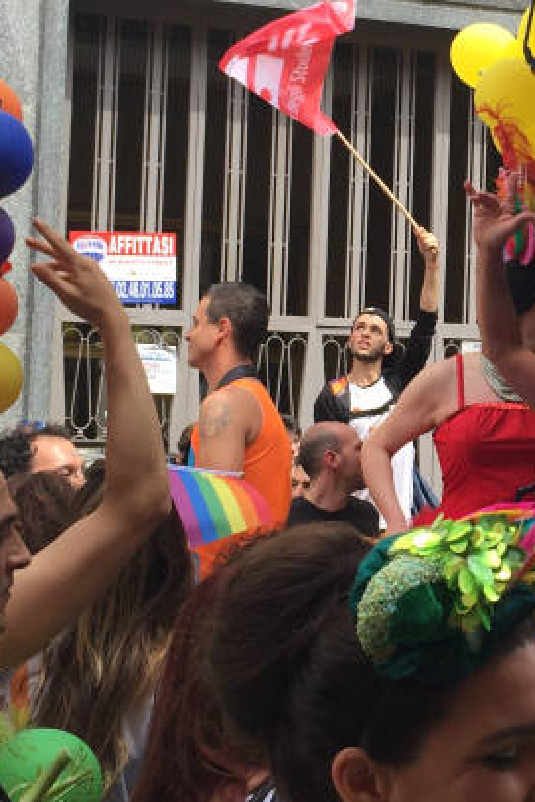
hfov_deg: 17.4
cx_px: 576
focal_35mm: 76
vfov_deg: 26.6
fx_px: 1693
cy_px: 300
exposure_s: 1/359
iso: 32
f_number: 2.2
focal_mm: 4.15
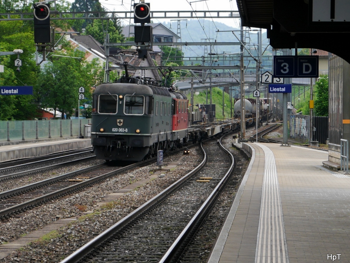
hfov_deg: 19.4
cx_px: 141
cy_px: 112
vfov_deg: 14.6
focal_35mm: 101
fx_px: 1021
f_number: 7.1
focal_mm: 42
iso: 160
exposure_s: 1/200
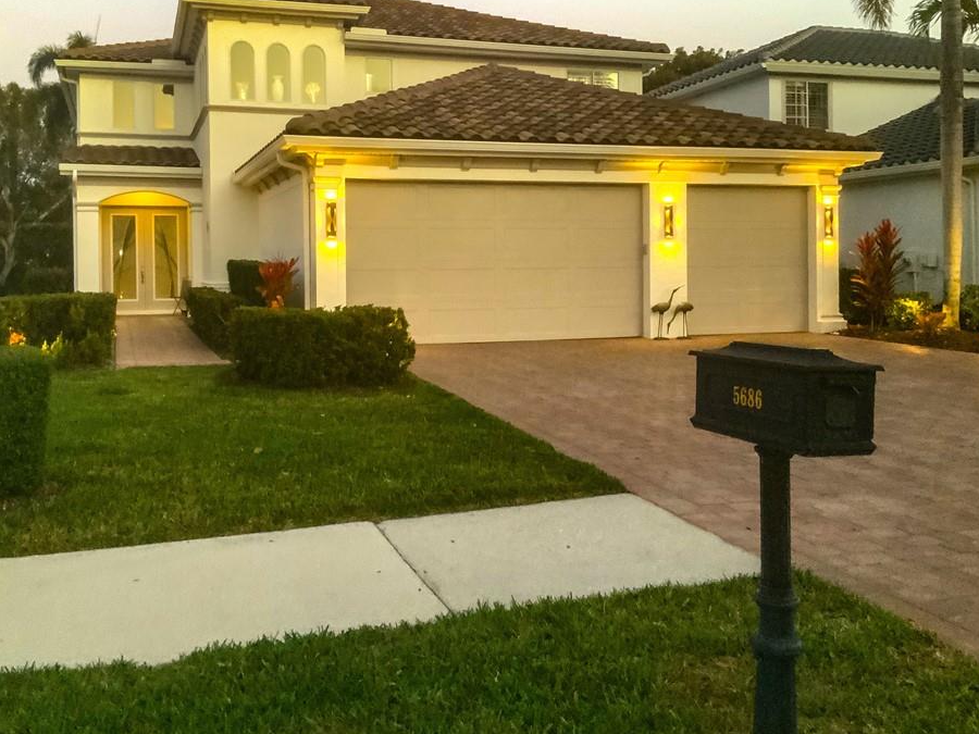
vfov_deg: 42.9
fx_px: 933
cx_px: 433
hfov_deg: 55.2
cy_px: 343
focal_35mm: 33
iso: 250
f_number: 1.8
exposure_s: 1/60
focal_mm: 3
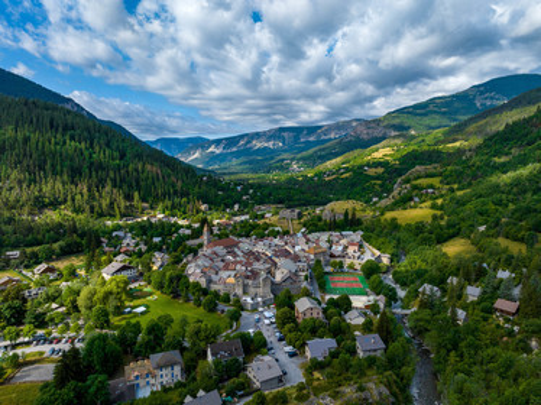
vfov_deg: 56.8
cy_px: 202
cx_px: 270
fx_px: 375
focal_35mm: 24
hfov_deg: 71.6
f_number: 8
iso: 200
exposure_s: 1/400
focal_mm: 12.3
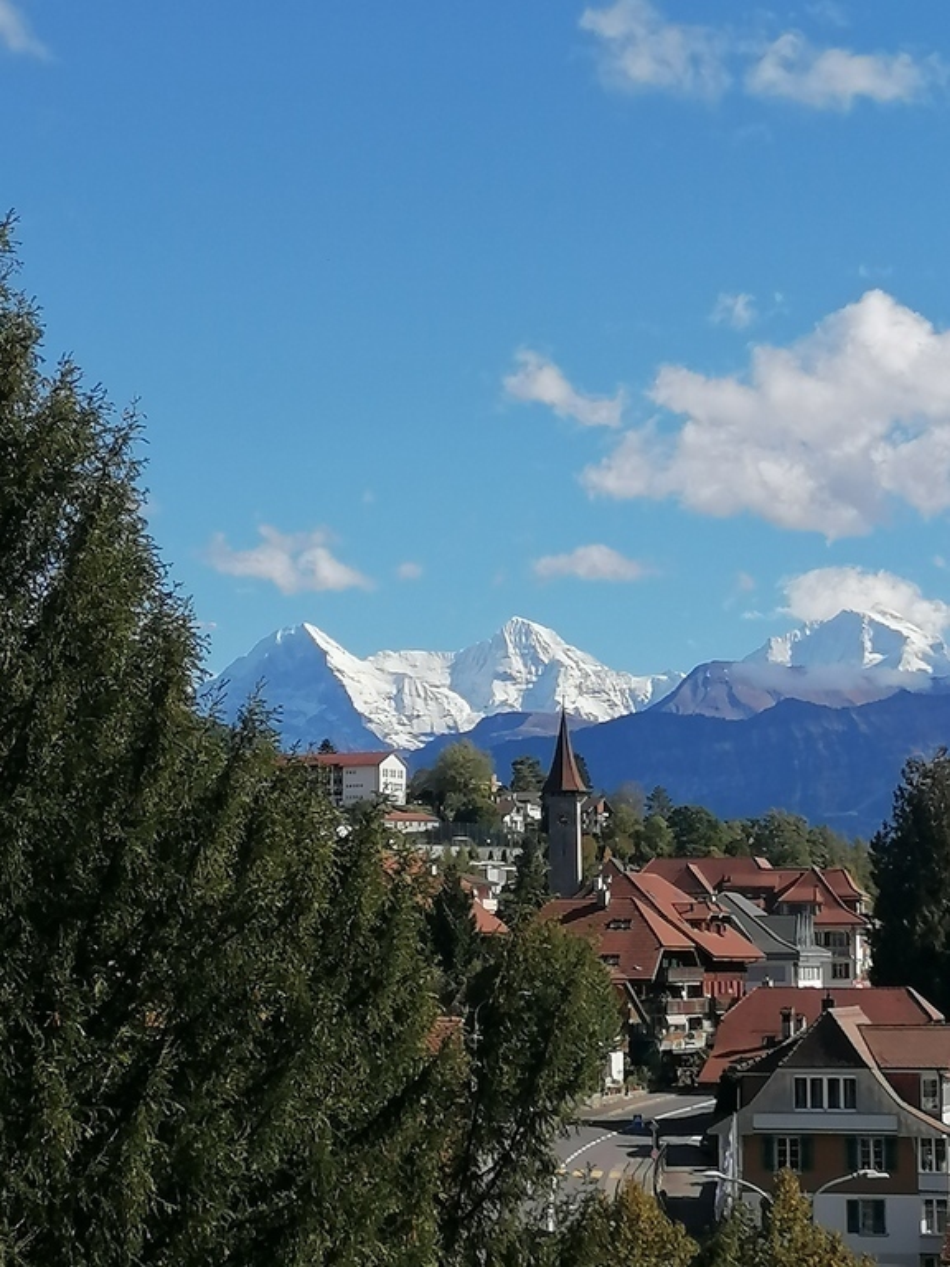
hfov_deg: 16.1
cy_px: 634
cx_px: 475
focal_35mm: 92
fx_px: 3366
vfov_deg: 21.3
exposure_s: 1/2165
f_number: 1.8
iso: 50
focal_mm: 4.75
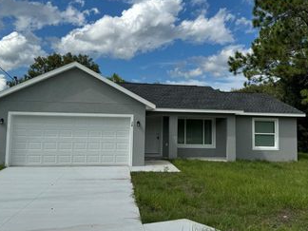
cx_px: 164
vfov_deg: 38.6
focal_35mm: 37
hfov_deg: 50.1
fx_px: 329
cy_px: 97
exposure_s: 1/7937
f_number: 1.78
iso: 80
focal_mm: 6.76
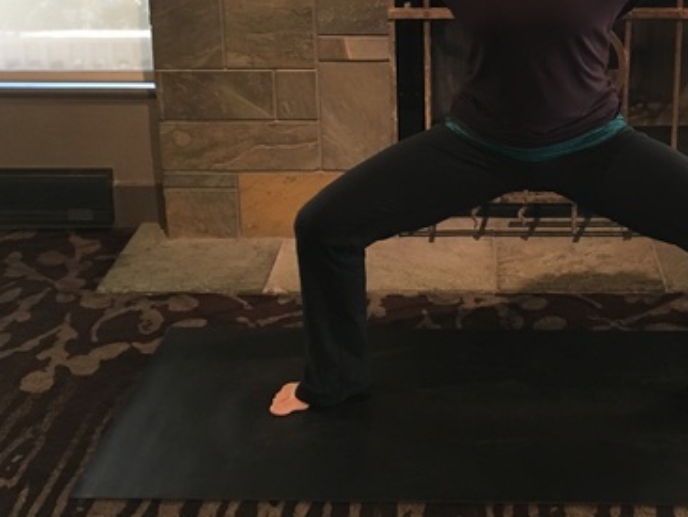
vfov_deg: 24.9
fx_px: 1134
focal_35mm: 57
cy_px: 43
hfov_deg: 33.2
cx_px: 504
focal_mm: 4.15
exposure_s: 1/33
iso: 160
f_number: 2.2
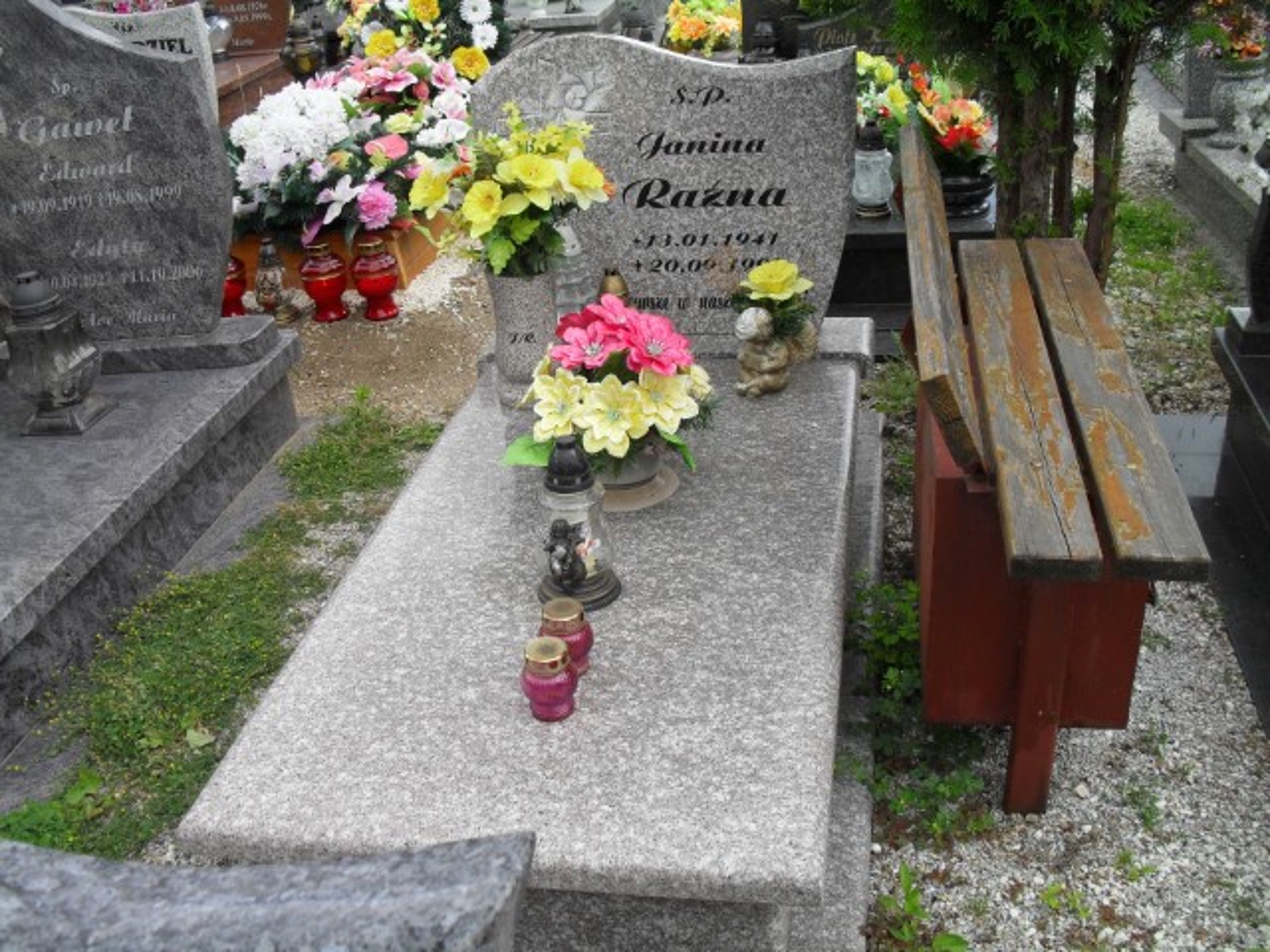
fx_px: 1284
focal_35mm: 35
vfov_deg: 40.7
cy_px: 476
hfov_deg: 52.6
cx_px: 635
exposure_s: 1/350
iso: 100
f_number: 3.2
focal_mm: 6.3
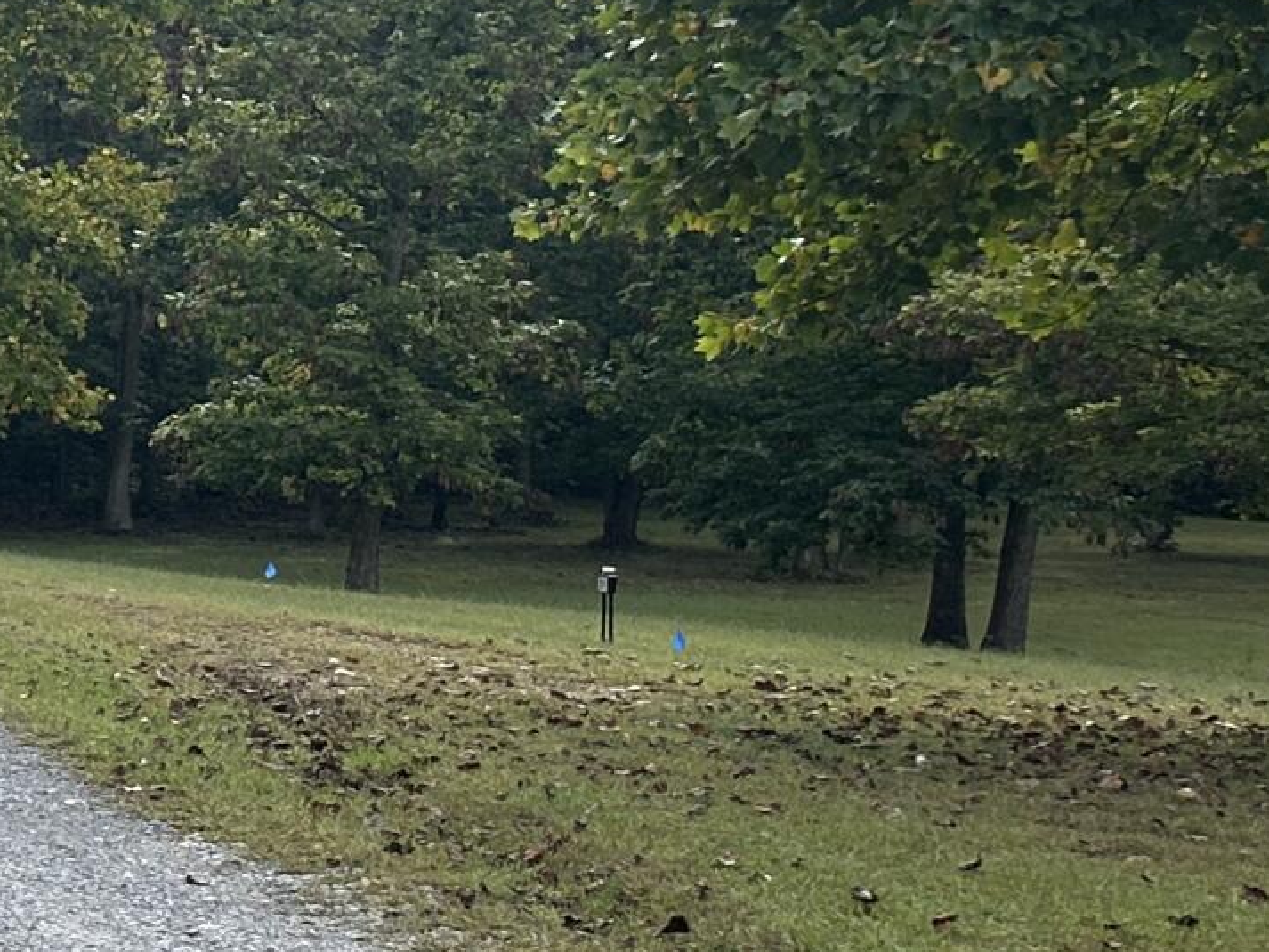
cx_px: -1335
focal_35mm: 101
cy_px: 641
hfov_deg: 15.3
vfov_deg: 14.6
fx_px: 3703
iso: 80
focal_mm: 6.86
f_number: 1.78
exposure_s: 1/2110
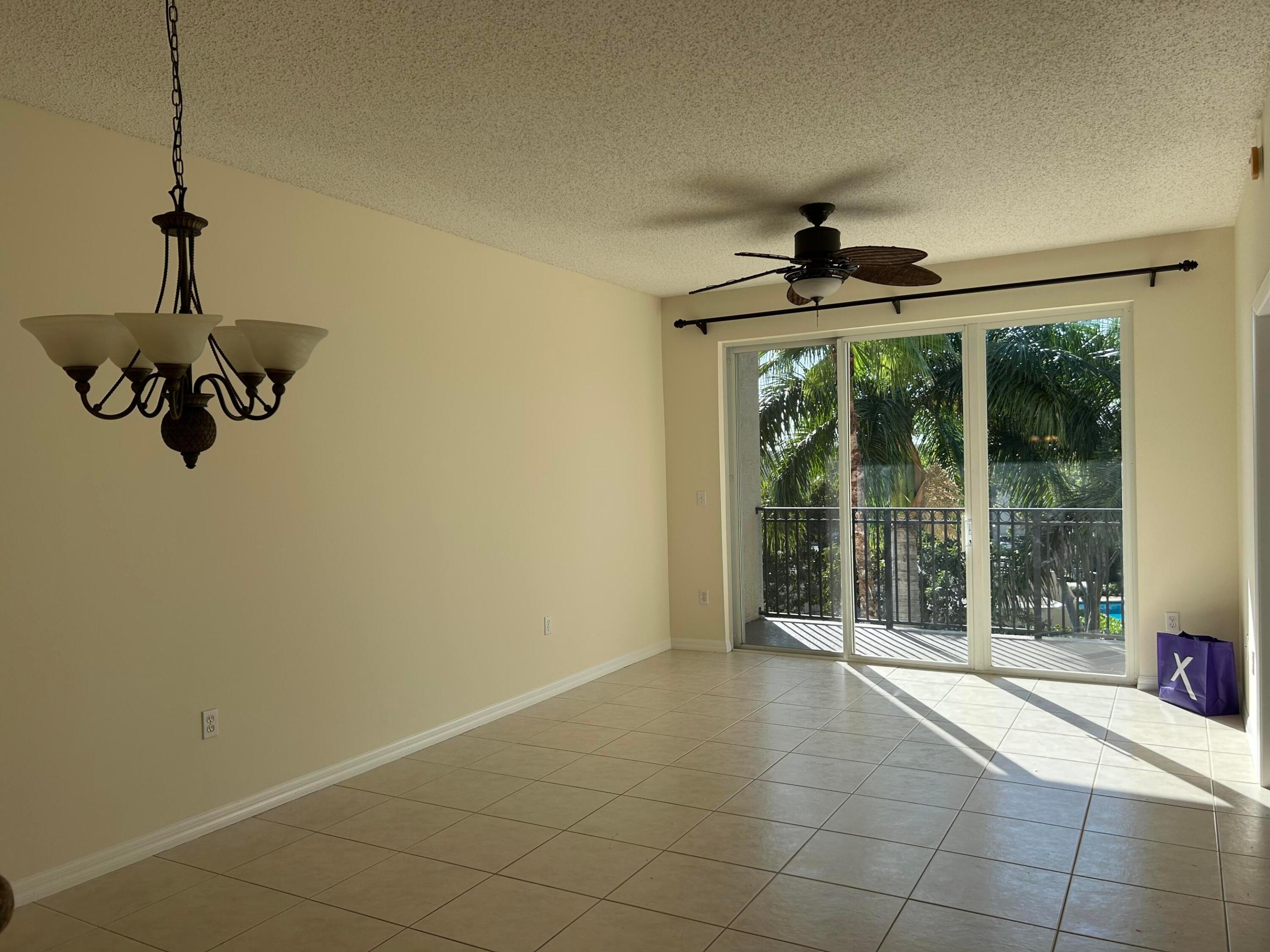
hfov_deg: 67.3
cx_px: 635
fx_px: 954
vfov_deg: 53.1
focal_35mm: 26
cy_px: 476
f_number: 1.5
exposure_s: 1/1147
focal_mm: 5.7
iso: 50
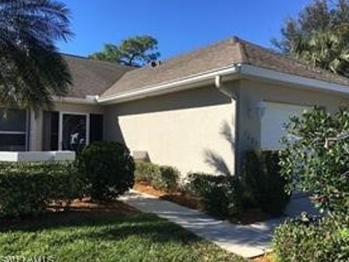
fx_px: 313
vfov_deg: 45.4
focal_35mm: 31
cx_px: 183
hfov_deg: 58.3
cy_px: 130
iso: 25
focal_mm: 4.15
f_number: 2.2
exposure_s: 1/1570
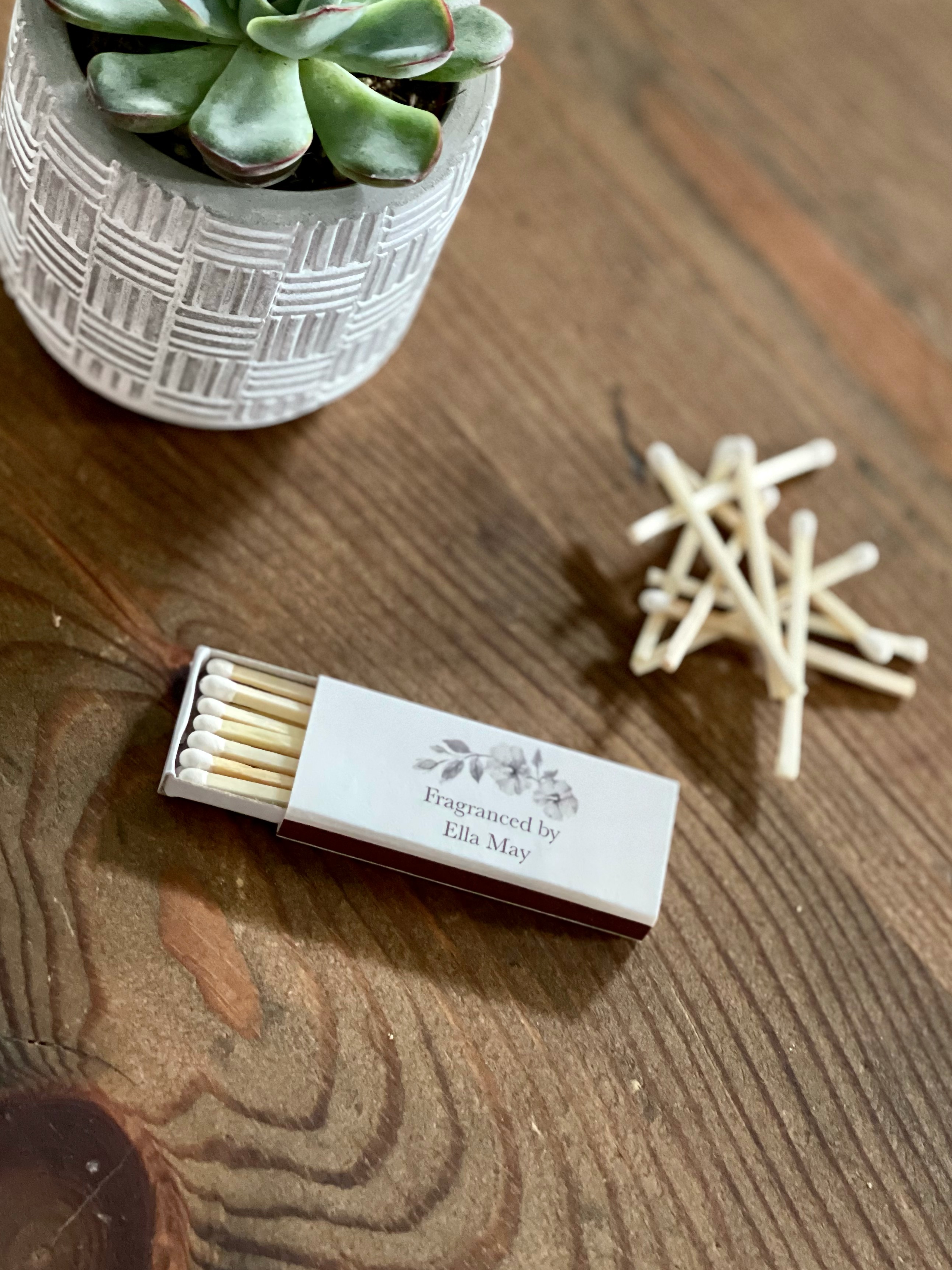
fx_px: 2751
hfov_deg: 19.6
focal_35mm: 75
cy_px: 545
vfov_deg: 26.0
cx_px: 451
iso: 500
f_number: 2.2
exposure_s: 1/22
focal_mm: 7.5
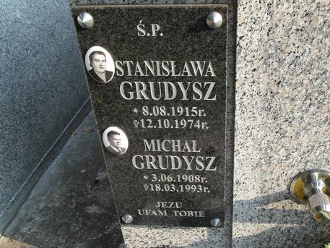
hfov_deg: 44.4
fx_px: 400
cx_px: 209
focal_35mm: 42
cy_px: 126
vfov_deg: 34.4
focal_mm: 6.5
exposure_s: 1/125
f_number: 3.9
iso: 80
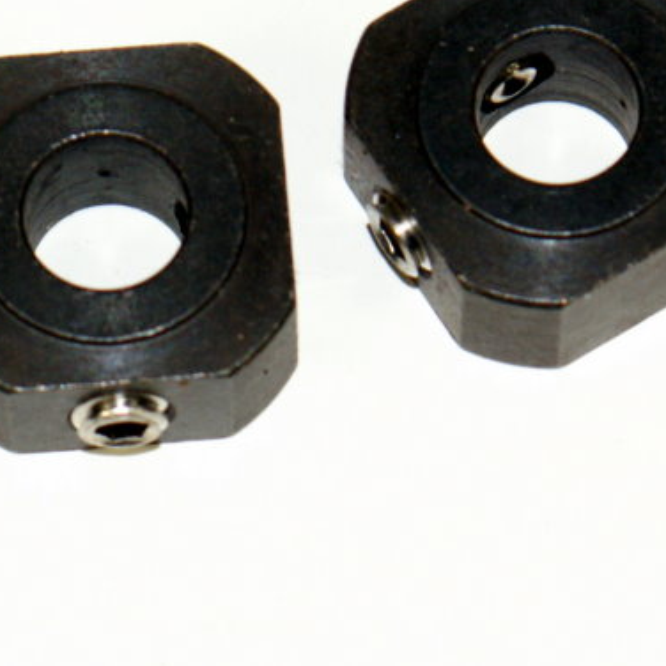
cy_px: 199
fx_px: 5899
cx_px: 344
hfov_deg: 6.5
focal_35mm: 271
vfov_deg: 6.5
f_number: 11
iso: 800
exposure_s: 1/125
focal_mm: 100
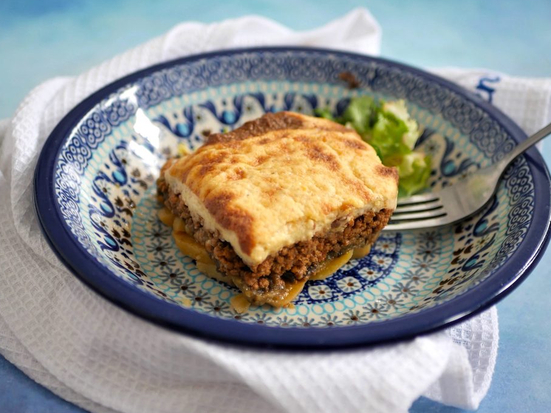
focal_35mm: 54
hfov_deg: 35.5
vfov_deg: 27.1
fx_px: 860
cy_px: 204
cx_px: 273
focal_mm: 25
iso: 200
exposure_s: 1/160
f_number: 1.8
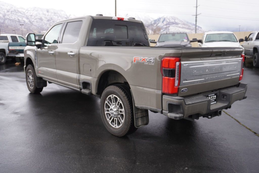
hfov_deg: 57.2
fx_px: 238
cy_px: 86
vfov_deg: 40.0
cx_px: 130
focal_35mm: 33
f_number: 4.5
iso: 100
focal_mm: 22
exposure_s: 1/80
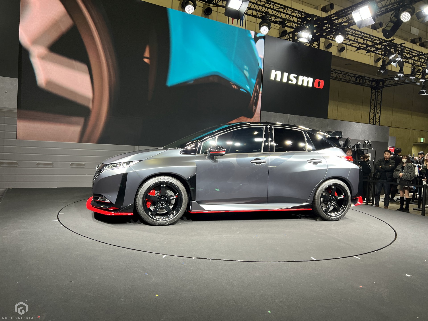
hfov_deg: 67.3
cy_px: 160
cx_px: 214
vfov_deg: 53.1
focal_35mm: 26
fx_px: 321
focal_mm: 5.7
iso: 125
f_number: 1.5
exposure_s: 1/107
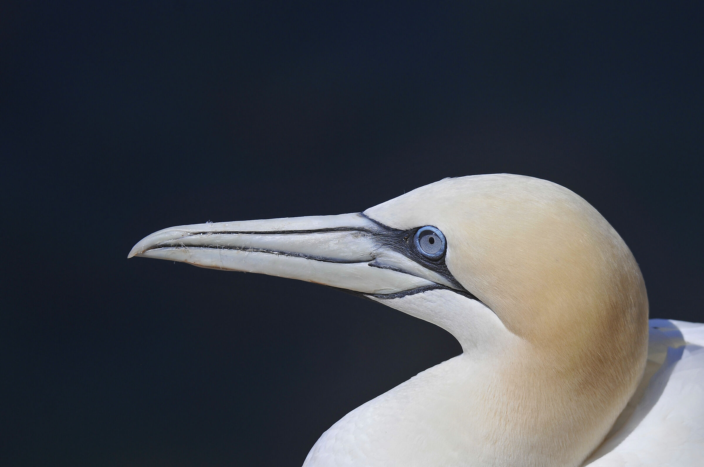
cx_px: 352
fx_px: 7617
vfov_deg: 3.5
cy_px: 234
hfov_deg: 5.3
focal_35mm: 390
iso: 200
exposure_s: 1/2000
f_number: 7.1
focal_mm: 260
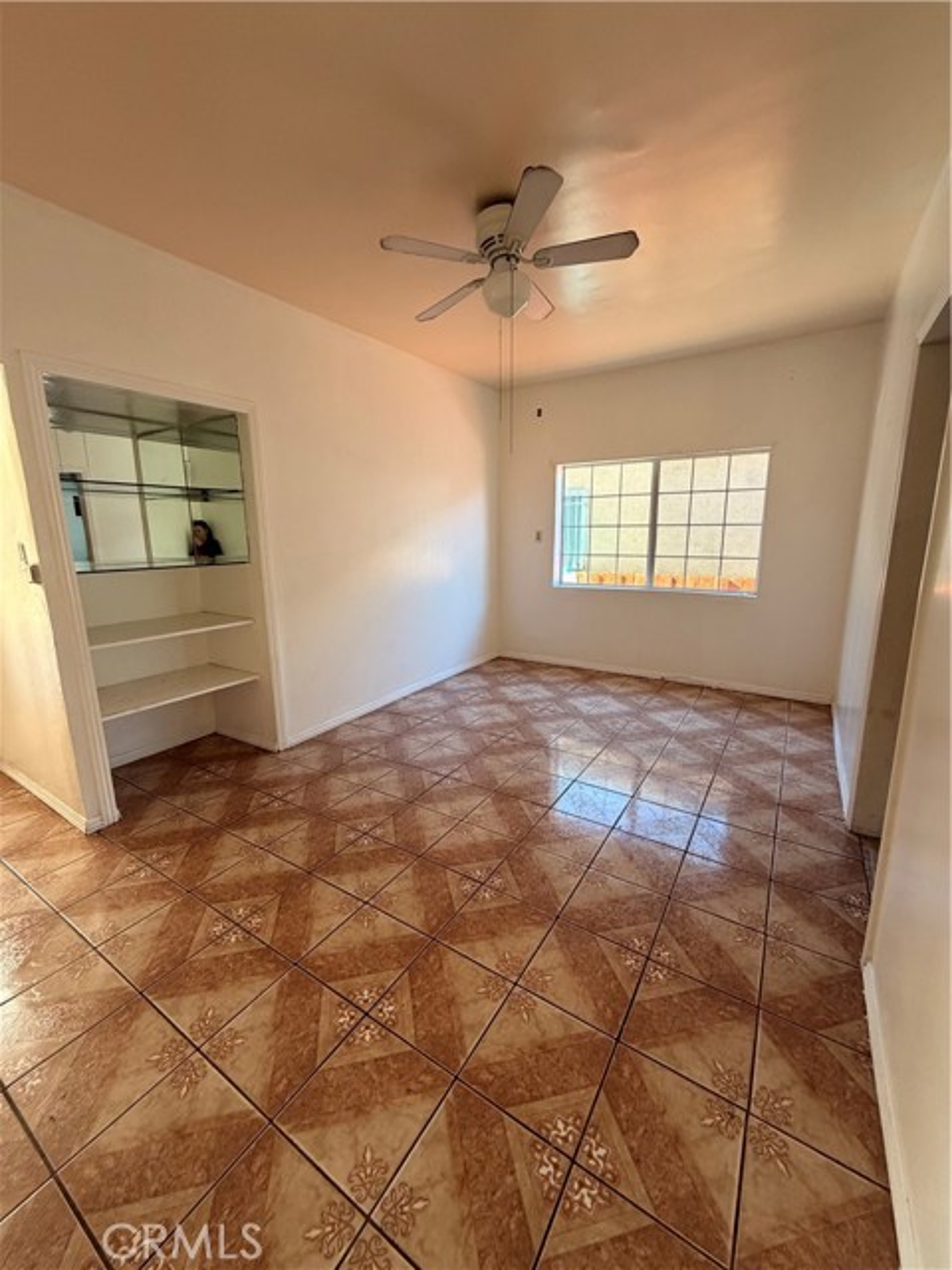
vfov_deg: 102.1
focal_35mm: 14
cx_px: 476
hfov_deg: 85.7
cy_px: 635
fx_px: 513
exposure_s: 1/121
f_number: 2.2
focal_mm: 2.22
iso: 250
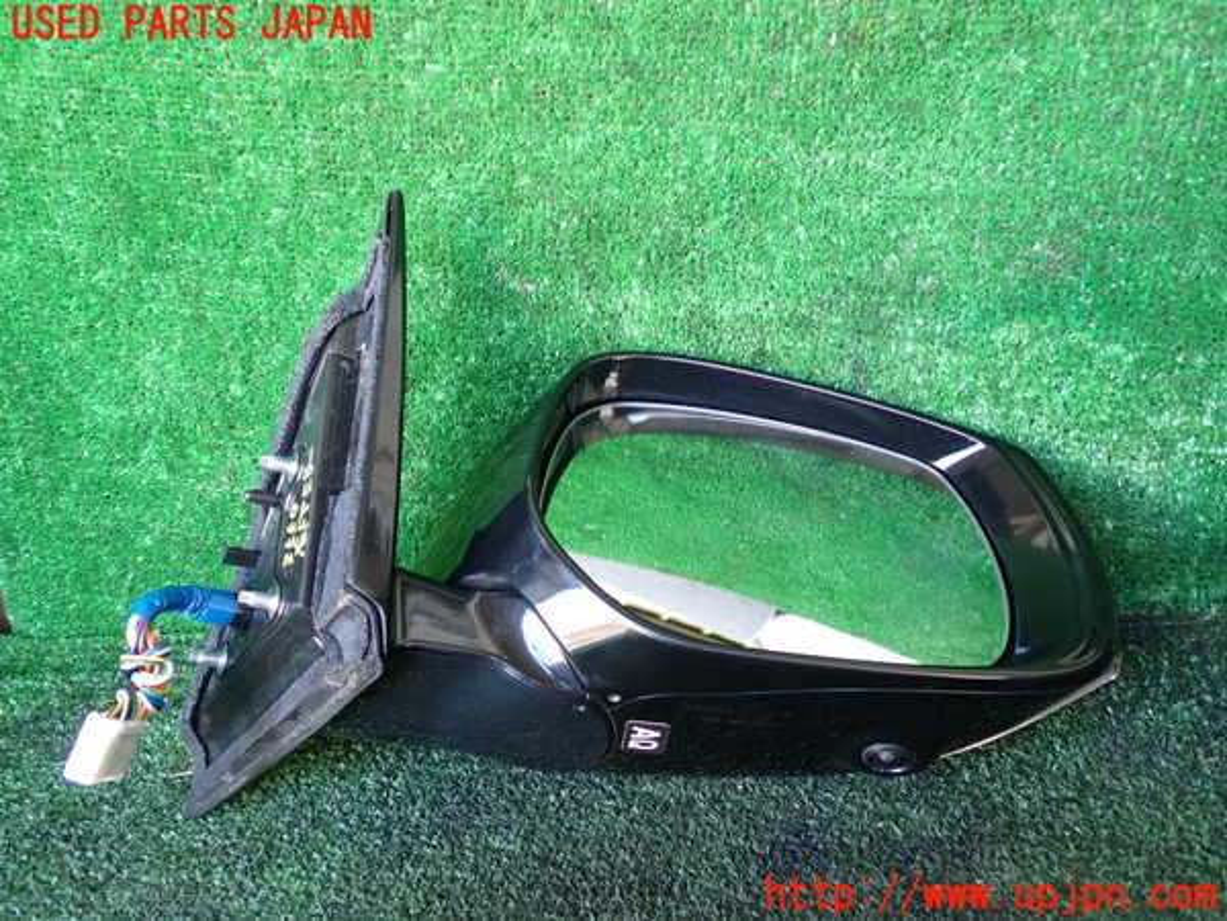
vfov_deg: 46.8
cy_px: 460
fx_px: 1063
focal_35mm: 30
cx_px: 614
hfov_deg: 60.0
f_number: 2.3
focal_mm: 5.4
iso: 200
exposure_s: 1/30
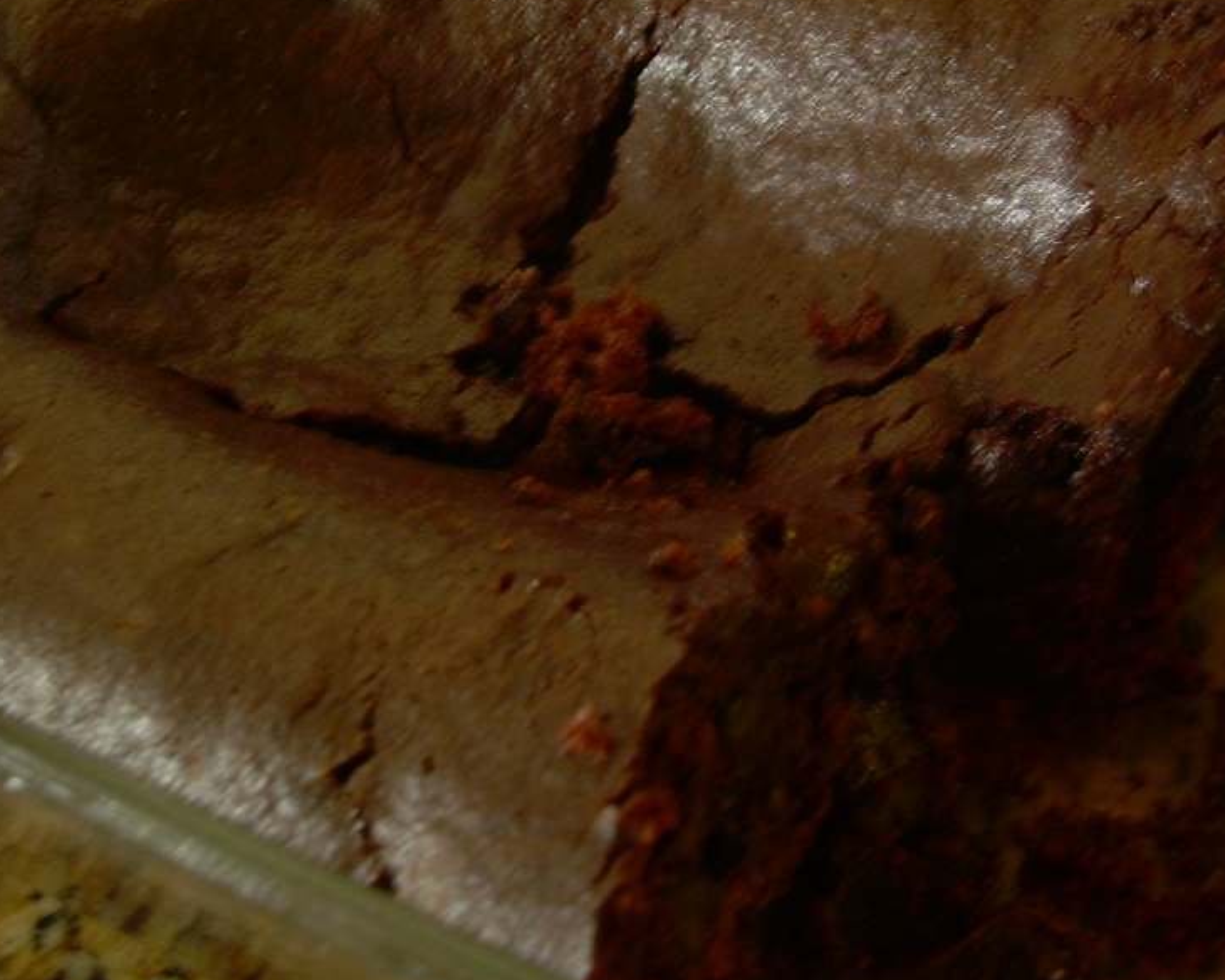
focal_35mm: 52
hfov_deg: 36.0
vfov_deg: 29.0
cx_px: 607
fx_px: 1885
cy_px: 351
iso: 50
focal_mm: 6.3
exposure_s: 1/5.2
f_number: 2.8
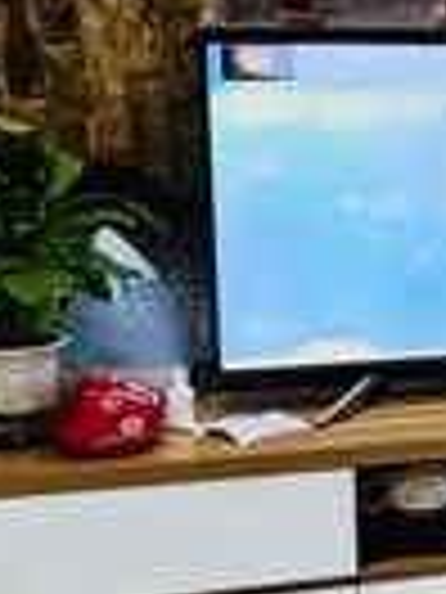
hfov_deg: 10.4
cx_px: 1270
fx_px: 1873
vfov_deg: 18.0
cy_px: 238
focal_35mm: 109
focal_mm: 2.22
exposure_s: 1/50
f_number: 2.2
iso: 250
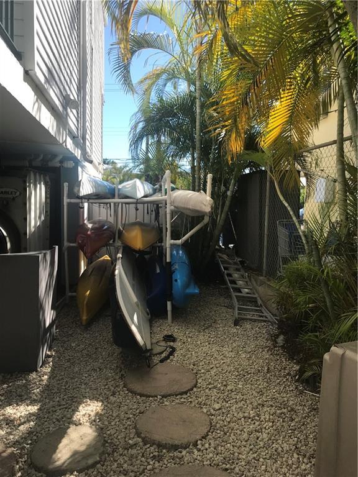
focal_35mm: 28
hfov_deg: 49.7
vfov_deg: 63.4
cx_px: 179
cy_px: 238
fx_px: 386
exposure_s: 1/887
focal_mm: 3.99
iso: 20
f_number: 1.8
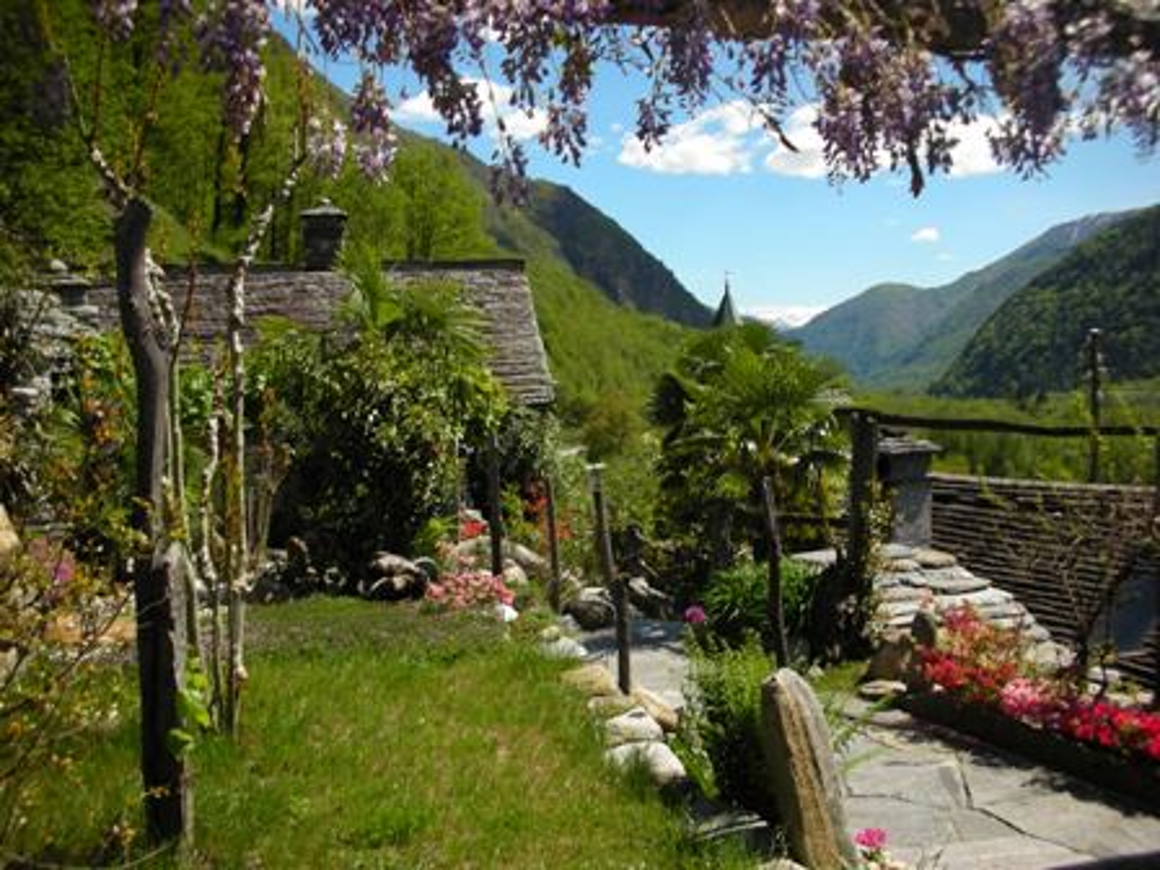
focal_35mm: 35
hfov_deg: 52.6
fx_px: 1173
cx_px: 580
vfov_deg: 40.7
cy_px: 435
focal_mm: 5.8
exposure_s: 1/72.8
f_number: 8.5
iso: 50
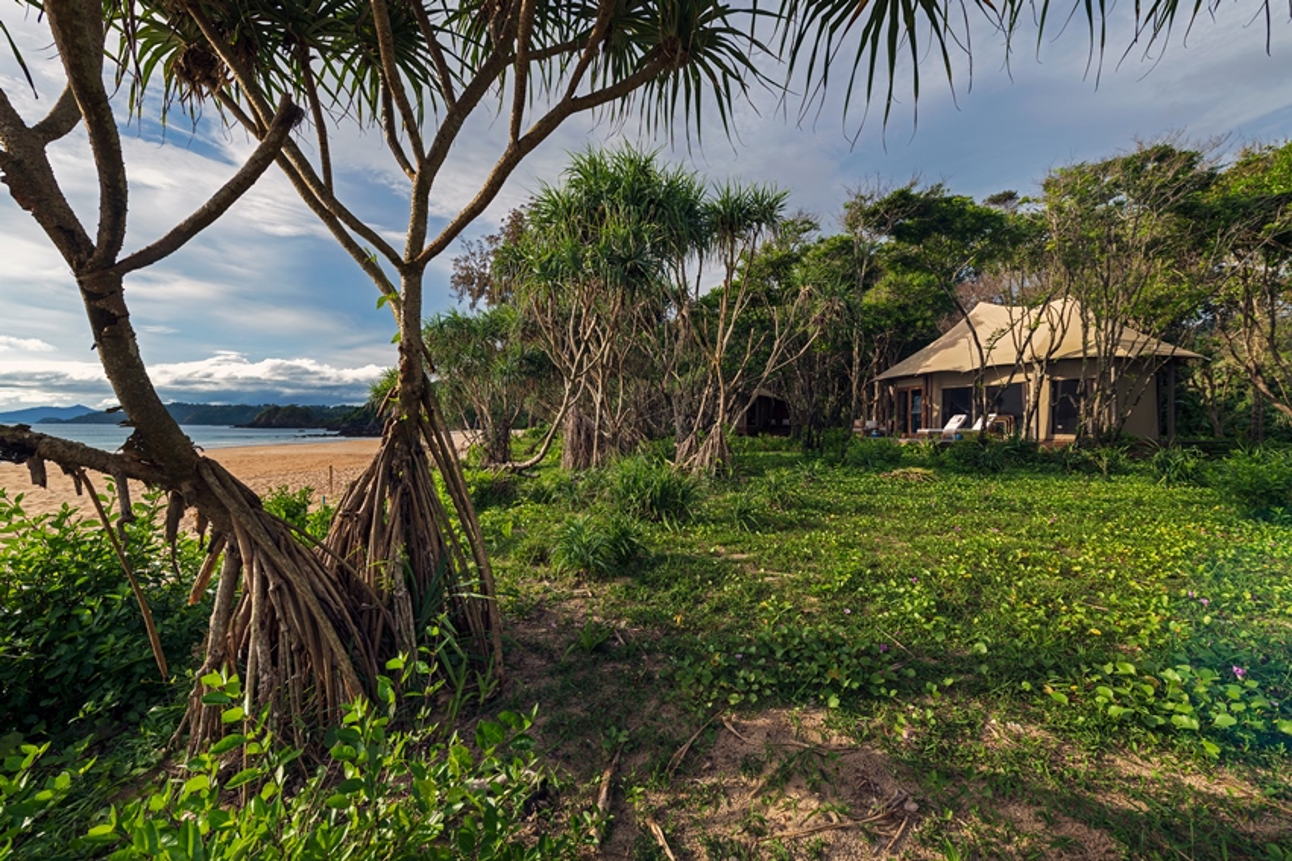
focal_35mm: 14
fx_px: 502
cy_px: 430
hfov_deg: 104.3
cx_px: 646
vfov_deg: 81.2
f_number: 8
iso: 100
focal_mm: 14
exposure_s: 1/200
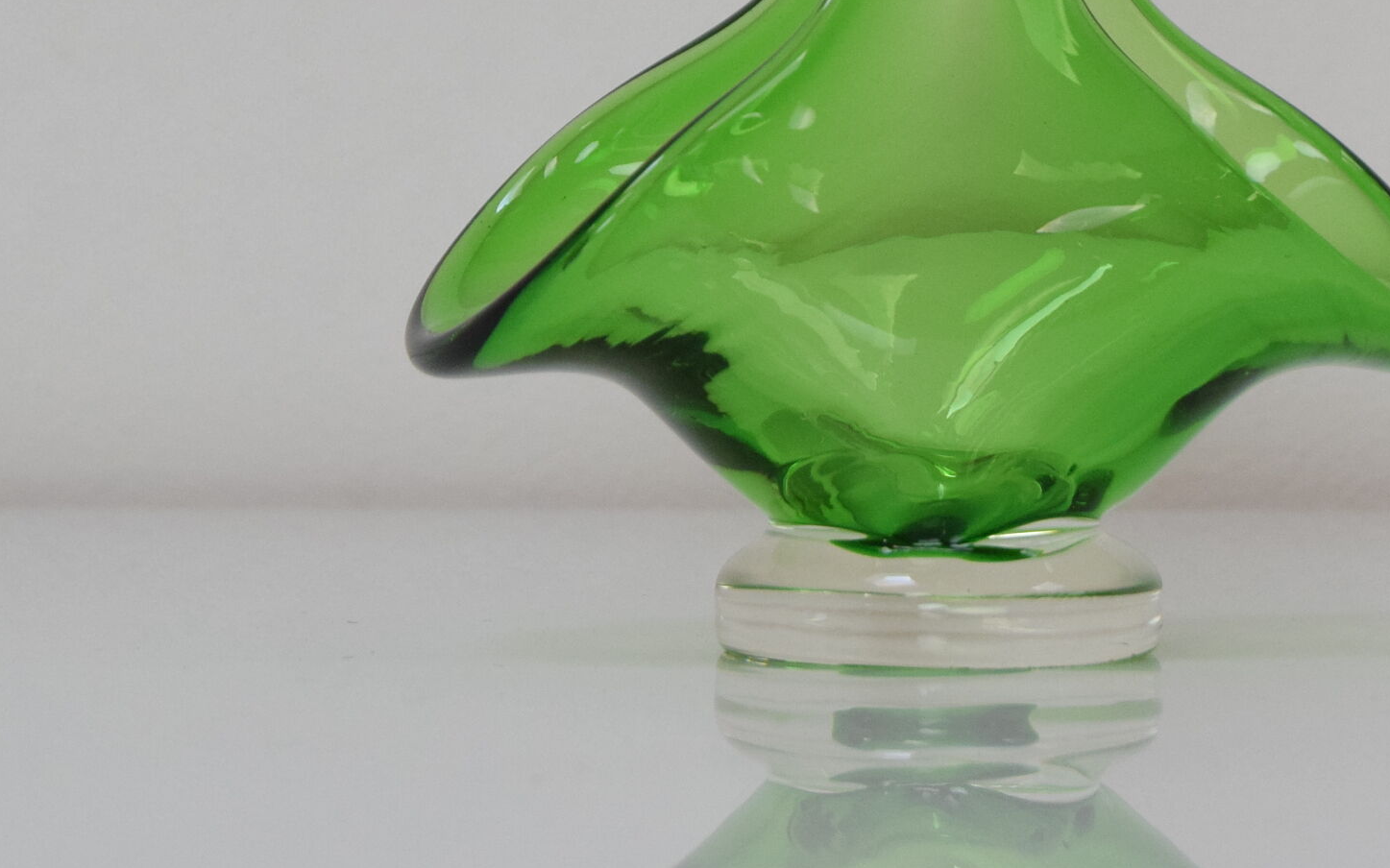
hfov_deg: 12.0
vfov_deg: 7.5
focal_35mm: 174
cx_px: 940
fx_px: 6593
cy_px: -59
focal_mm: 55
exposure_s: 1/250
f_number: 8
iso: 1600
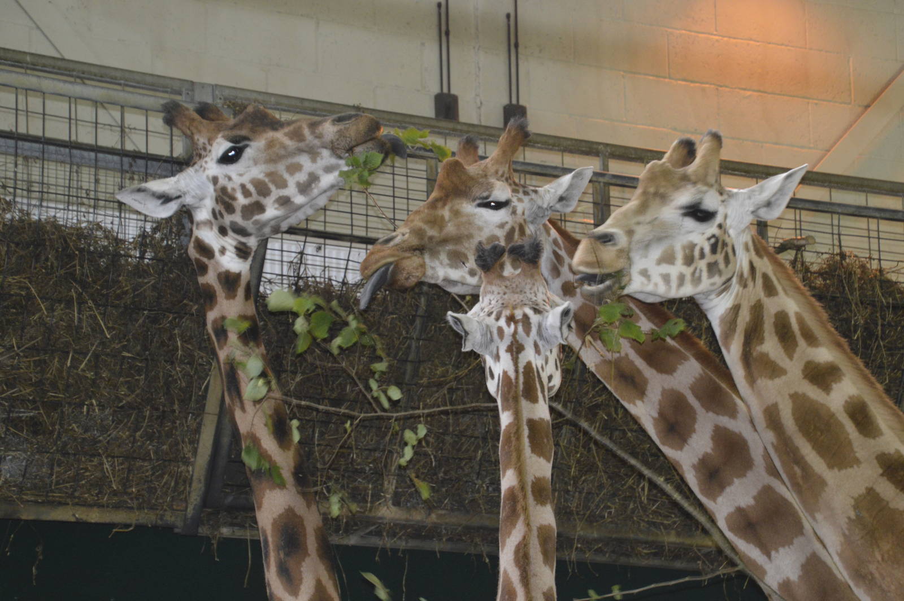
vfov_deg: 14.7
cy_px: 300
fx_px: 2333
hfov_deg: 21.9
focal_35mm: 93
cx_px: 452
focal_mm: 62
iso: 1800
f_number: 5
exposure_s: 1/60
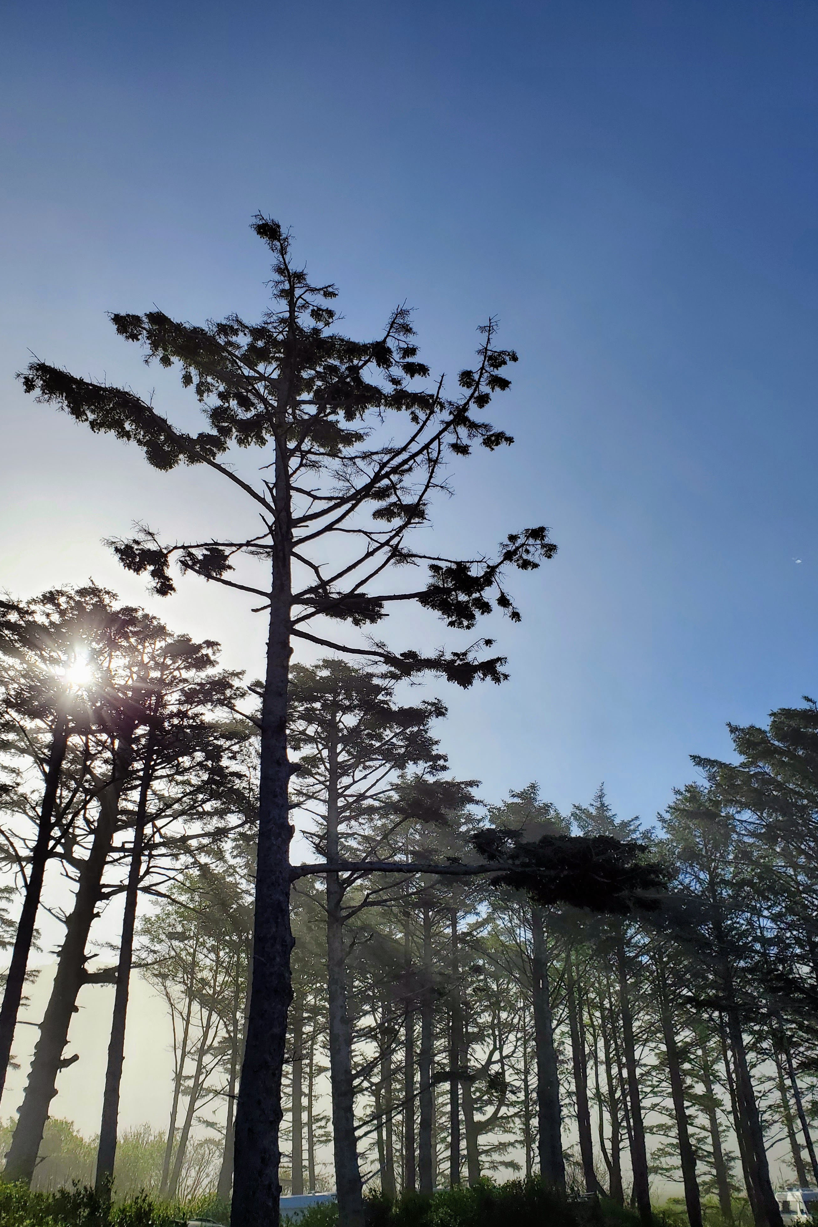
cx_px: 438
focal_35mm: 28
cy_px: 622
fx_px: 954
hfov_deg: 46.4
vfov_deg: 65.5
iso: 50
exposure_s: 1/4616
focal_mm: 4.3
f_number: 2.4
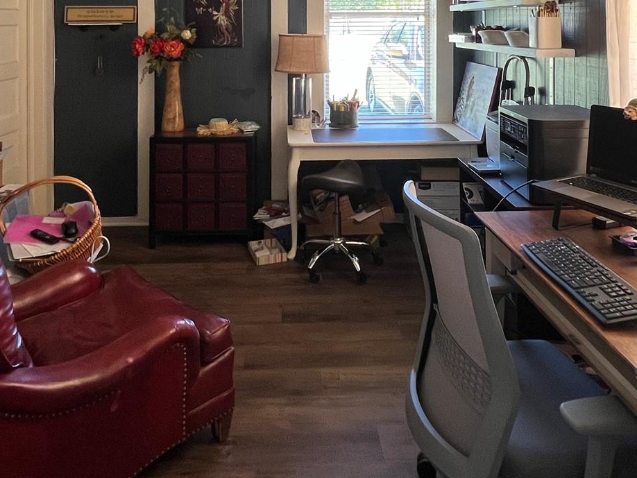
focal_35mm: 29
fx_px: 534
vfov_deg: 42.7
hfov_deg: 61.6
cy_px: 19
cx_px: 313
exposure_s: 1/99
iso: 250
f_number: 1.8
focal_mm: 1.57
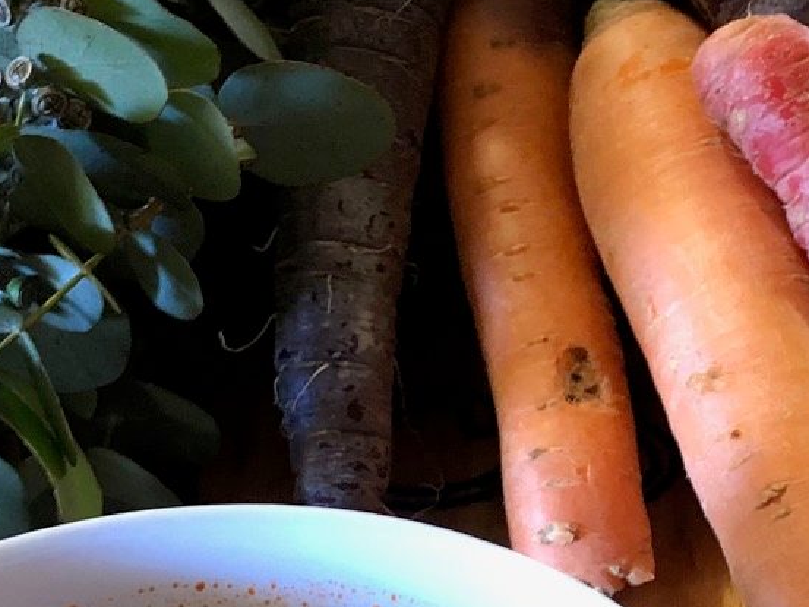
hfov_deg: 19.2
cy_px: 601
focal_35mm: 102
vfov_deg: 14.3
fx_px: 2384
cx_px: 518
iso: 100
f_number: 1.8
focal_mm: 4
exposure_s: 1/9
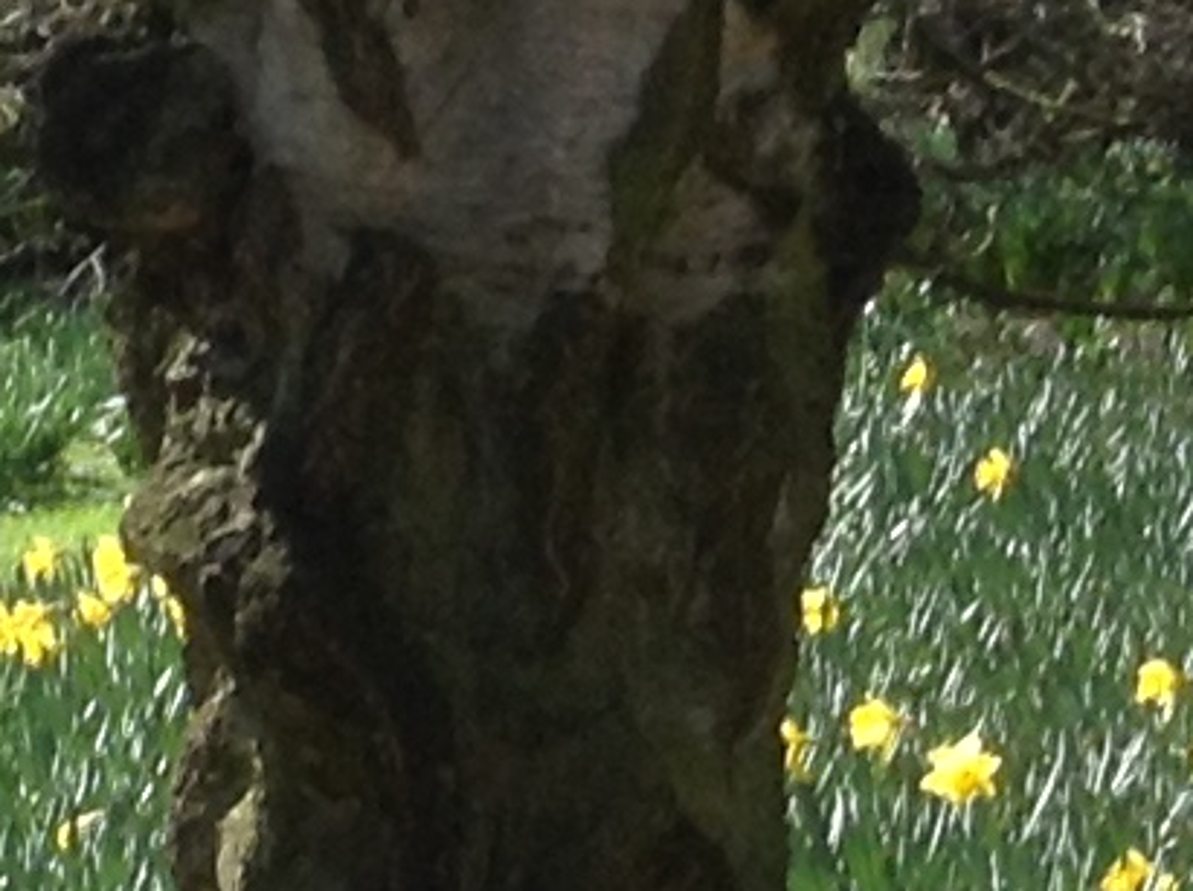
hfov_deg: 8.6
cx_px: -1823
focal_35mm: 208
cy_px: 1875
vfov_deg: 6.9
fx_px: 7158
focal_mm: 3.3
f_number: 2.4
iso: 25
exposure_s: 1/313
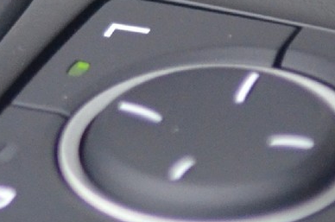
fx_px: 4933
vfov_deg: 2.6
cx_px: -243
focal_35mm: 531
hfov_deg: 3.9
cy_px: -37
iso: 1600
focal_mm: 55
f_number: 2.8
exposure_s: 1/250
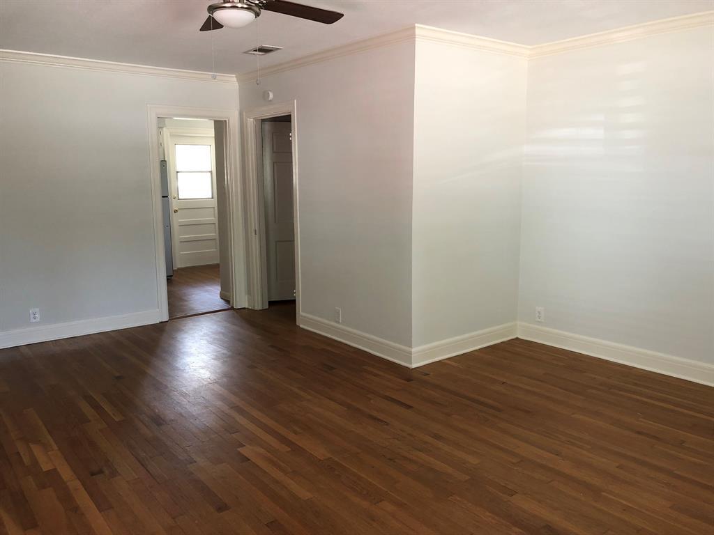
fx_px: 578
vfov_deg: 49.7
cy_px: 268
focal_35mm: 28
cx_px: 357
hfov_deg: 63.4
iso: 40
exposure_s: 1/15
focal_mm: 3.99
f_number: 1.8
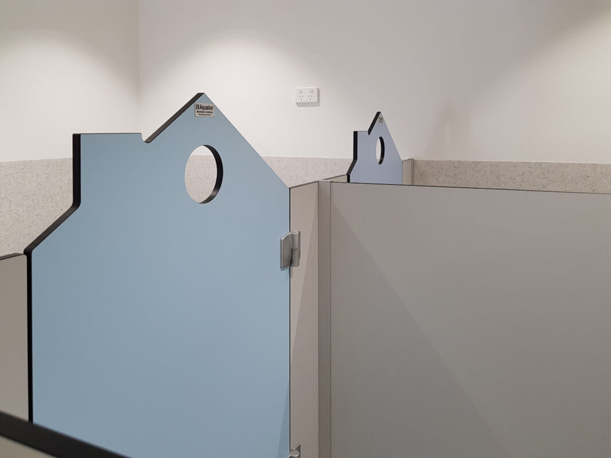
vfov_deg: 53.1
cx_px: 306
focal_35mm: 26
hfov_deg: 67.3
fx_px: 459
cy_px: 229
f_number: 1.7
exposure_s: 1/50
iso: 80
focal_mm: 4.2
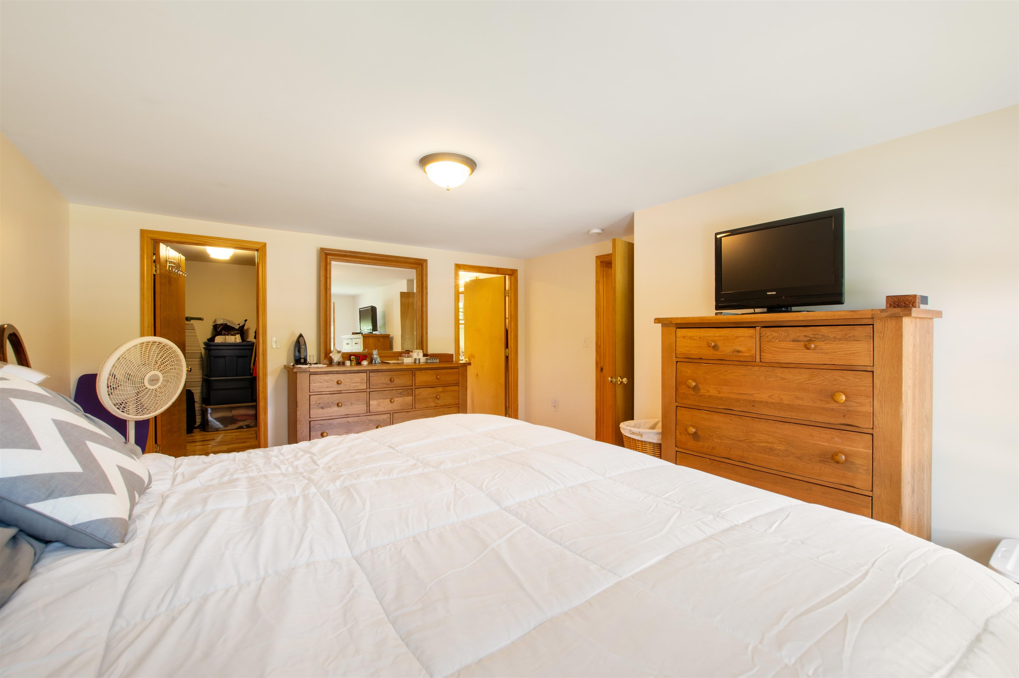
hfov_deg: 100.4
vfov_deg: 77.3
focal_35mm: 15
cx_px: 510
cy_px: 339
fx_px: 424
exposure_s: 1/2.5
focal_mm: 10
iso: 100
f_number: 8
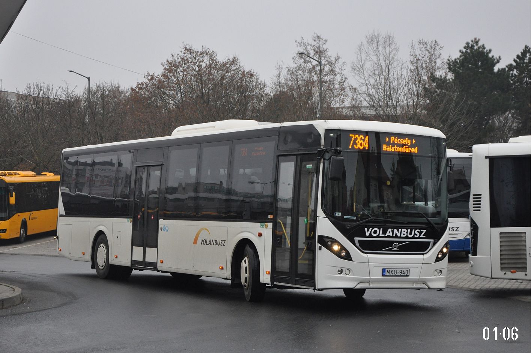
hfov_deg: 27.0
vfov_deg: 18.1
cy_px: 176
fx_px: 1105
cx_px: 266
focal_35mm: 75
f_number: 5
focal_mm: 50
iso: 1000
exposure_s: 1/500
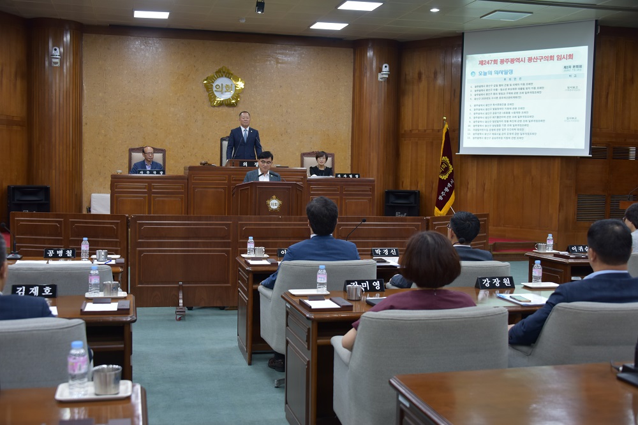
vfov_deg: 31.9
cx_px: 319
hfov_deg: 46.4
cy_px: 212
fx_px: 744
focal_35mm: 42
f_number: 4
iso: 500
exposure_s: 1/50
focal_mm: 42
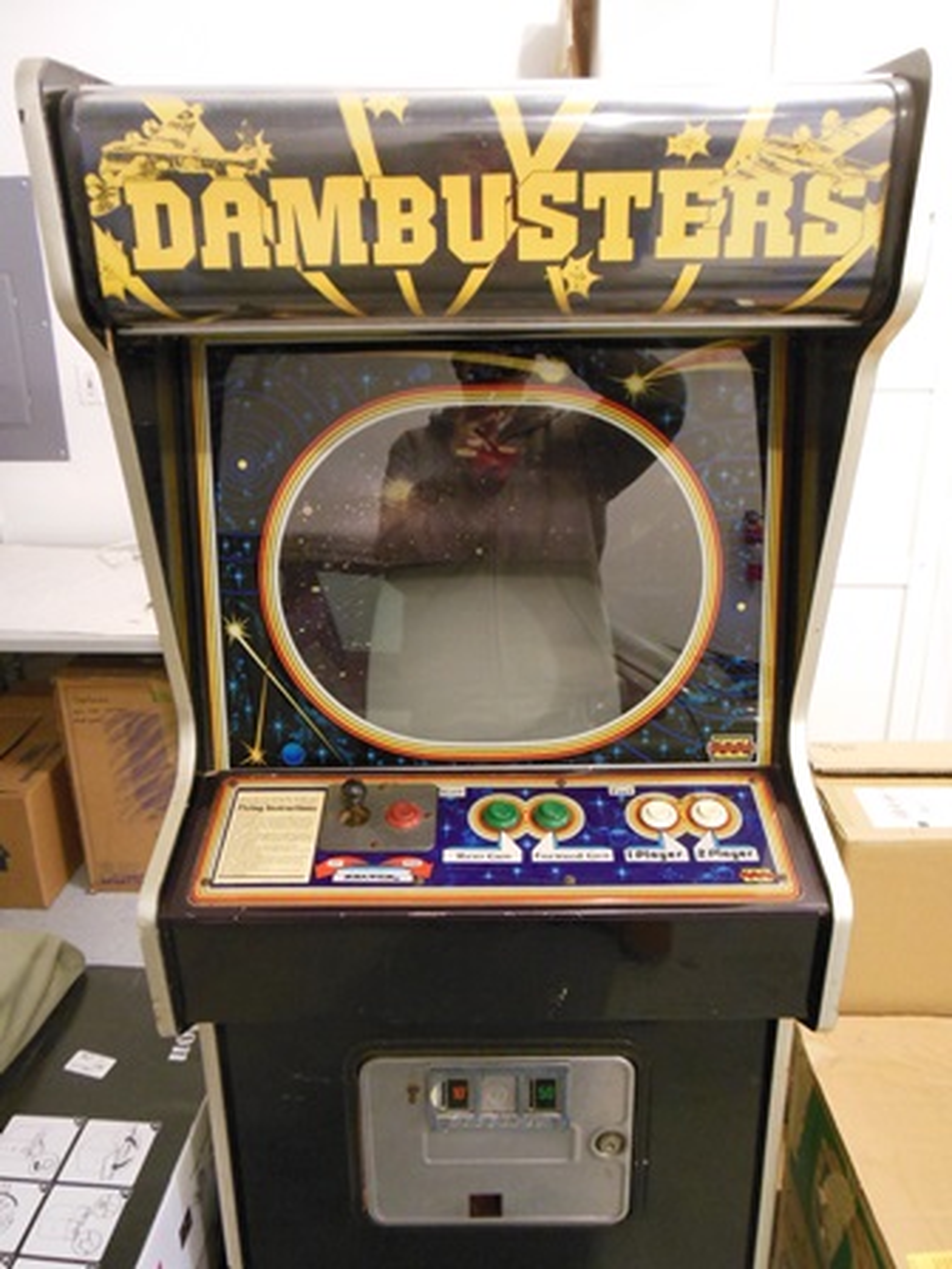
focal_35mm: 25
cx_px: 476
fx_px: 917
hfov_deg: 54.9
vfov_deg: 69.4
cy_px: 634
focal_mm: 4.5
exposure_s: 1/4
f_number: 3.2
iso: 800
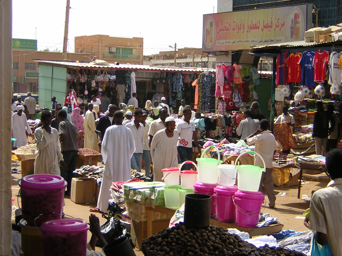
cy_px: 128
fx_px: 692
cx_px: 171
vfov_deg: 21.0
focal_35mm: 70
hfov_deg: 27.8
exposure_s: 1/475
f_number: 3.6
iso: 100
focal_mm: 9.1
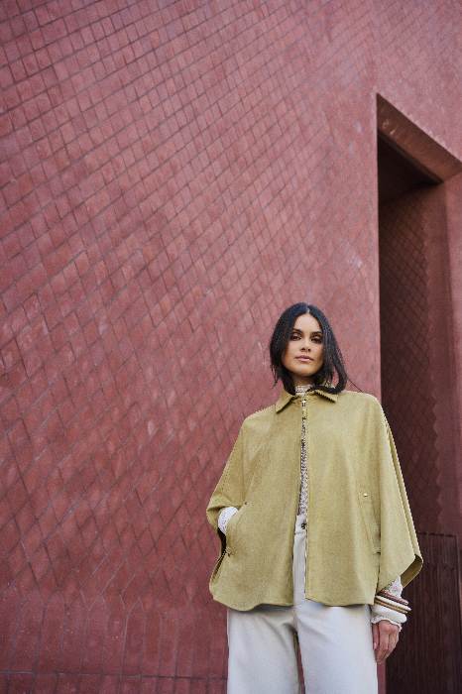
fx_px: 674
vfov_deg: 54.5
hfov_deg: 37.8
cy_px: 347
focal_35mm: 35
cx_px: 231
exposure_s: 1/160
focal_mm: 35
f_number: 4
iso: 160
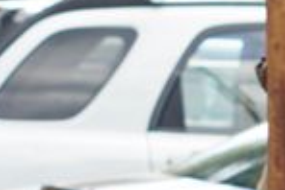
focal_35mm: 519
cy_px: -16
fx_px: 4113
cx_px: 978
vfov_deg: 2.7
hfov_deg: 3.8
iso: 100
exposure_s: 1/160
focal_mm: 50
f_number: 4
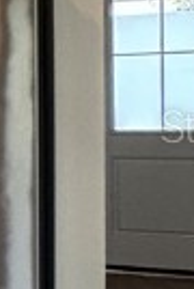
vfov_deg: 18.4
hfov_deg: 6.6
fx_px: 893
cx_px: -739
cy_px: 125
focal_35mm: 111
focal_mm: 2.22
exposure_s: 1/120
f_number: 2.2
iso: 200
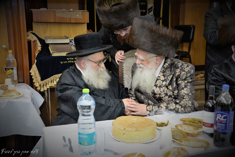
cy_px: 78
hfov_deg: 41.1
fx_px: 313
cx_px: 118
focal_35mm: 48
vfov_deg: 28.1
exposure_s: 1/60
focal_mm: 48
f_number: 5.6
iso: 1600
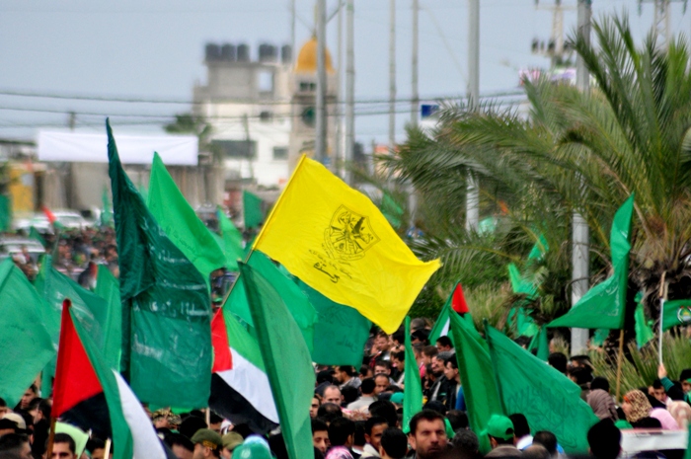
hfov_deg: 4.6
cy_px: 230
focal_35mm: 450
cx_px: 346
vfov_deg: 3.0
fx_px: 8627
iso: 1250
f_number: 7.1
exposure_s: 1/2500
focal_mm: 300
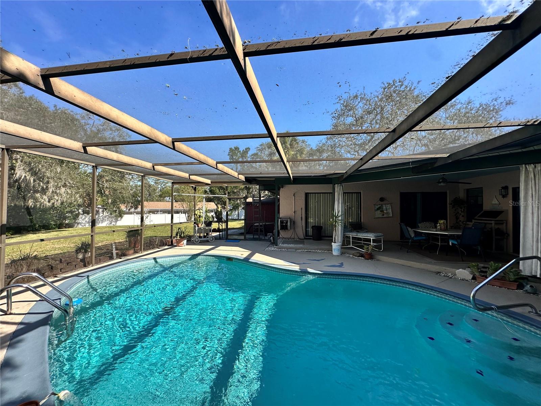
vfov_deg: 85.7
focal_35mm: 14
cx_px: 270
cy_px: 203
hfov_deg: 102.1
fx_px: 219
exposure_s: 1/481
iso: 40
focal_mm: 2.22
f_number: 2.2
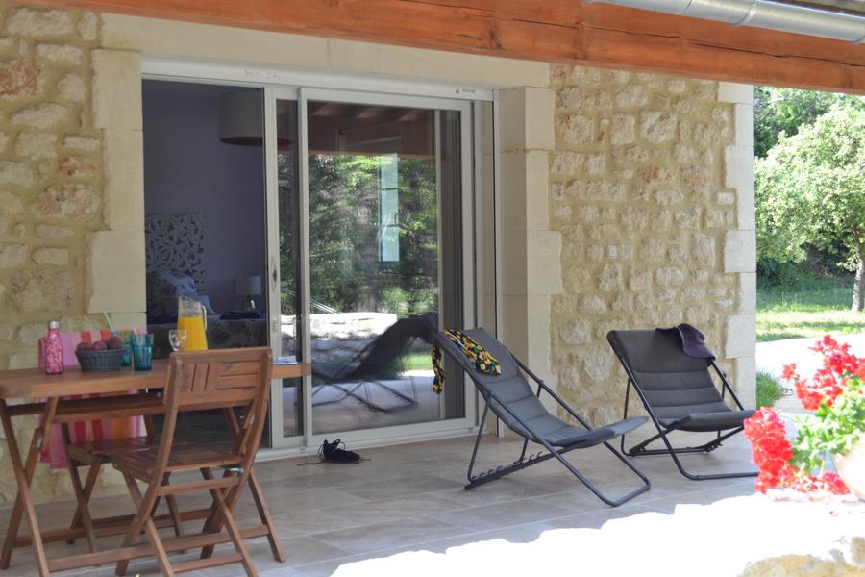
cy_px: 288
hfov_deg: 41.1
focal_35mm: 48
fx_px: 1153
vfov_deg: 28.1
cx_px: 432
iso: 280
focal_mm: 32
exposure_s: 1/125
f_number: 5.6
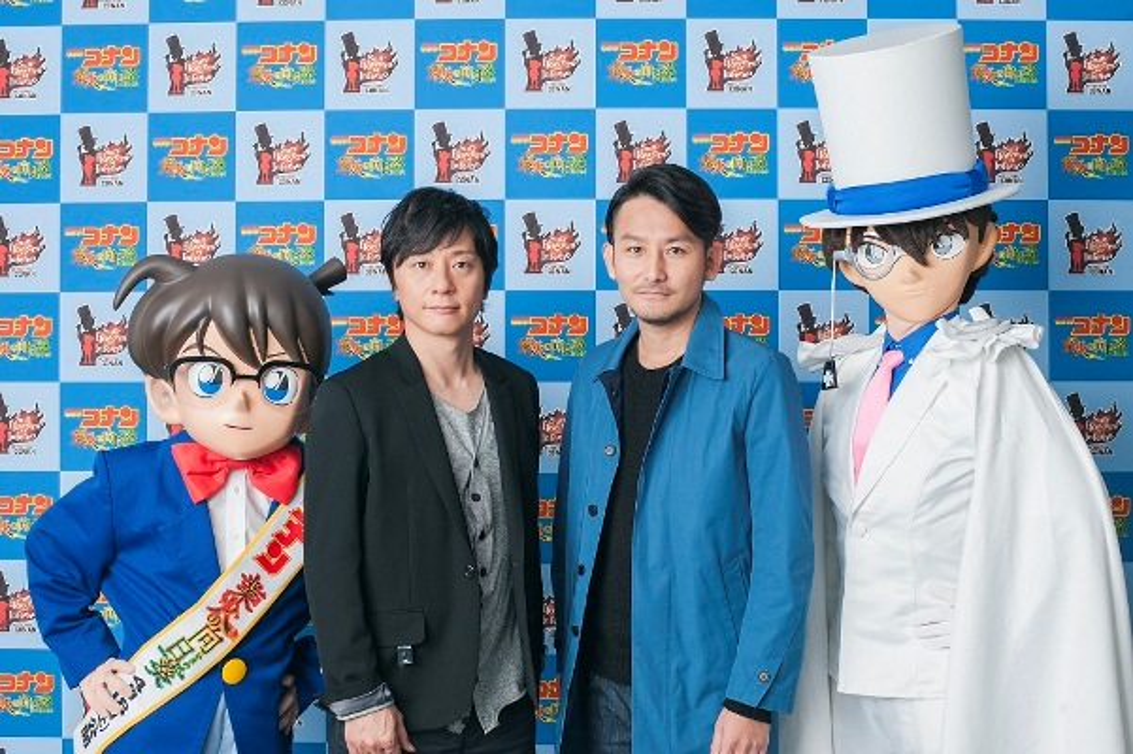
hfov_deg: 39.6
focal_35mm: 50
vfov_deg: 27.0
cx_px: 566
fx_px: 1573
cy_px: 377
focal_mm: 50
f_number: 8
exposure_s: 1/125
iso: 400
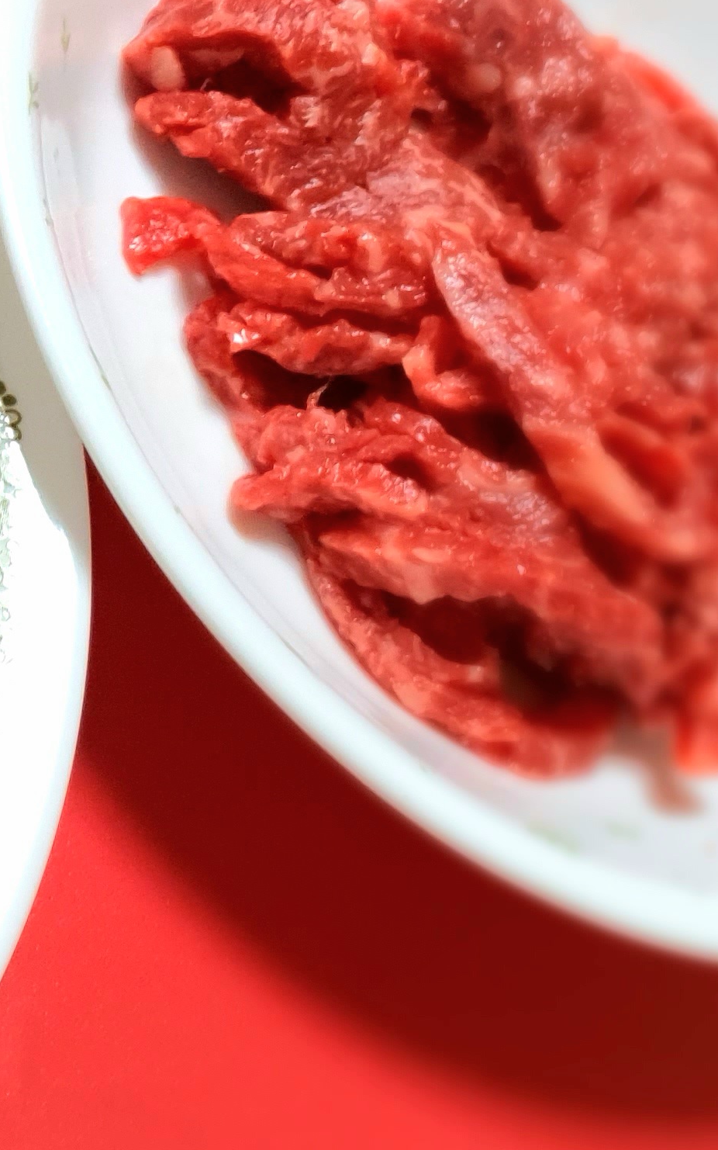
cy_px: 201
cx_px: -623
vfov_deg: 26.9
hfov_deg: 14.9
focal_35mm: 75
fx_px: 2349
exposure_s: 1/60.2
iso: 100
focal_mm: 4.3
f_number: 1.5
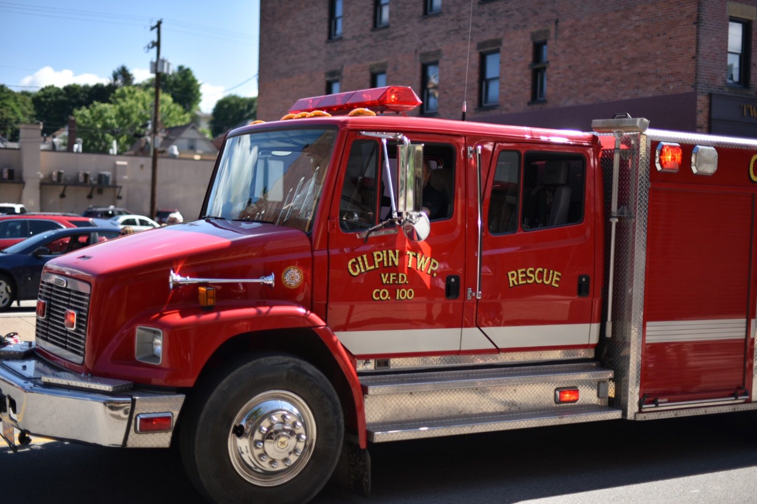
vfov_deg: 27.0
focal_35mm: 50
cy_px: 252
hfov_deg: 39.6
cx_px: 378
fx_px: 1051
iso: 100
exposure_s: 1/4000
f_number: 1.4
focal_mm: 50
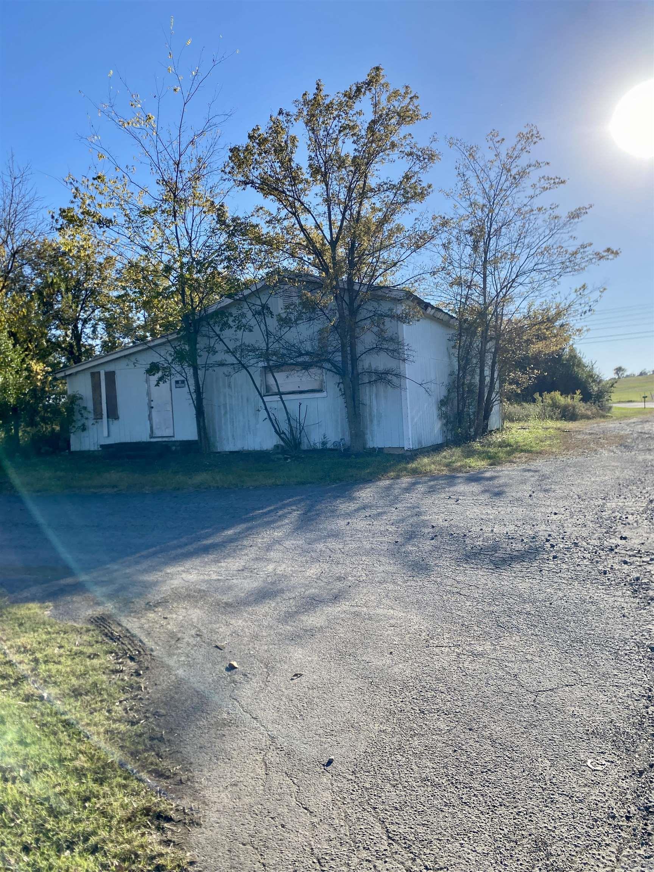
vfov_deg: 67.3
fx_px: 655
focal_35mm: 26
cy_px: 436
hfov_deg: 53.1
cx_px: 327
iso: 32
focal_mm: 4.25
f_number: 1.8
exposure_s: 1/2358
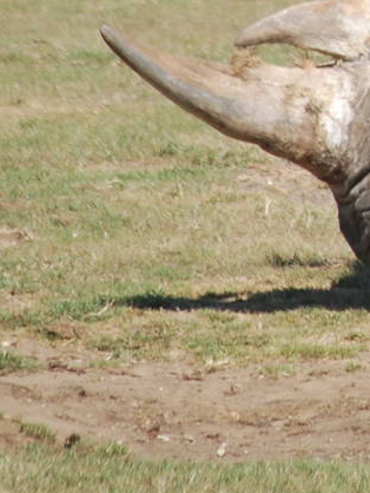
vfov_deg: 1.8
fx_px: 15689
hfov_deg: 1.3
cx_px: 755
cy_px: -126
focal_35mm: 1102
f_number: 5.6
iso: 400
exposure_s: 1/800
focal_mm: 200
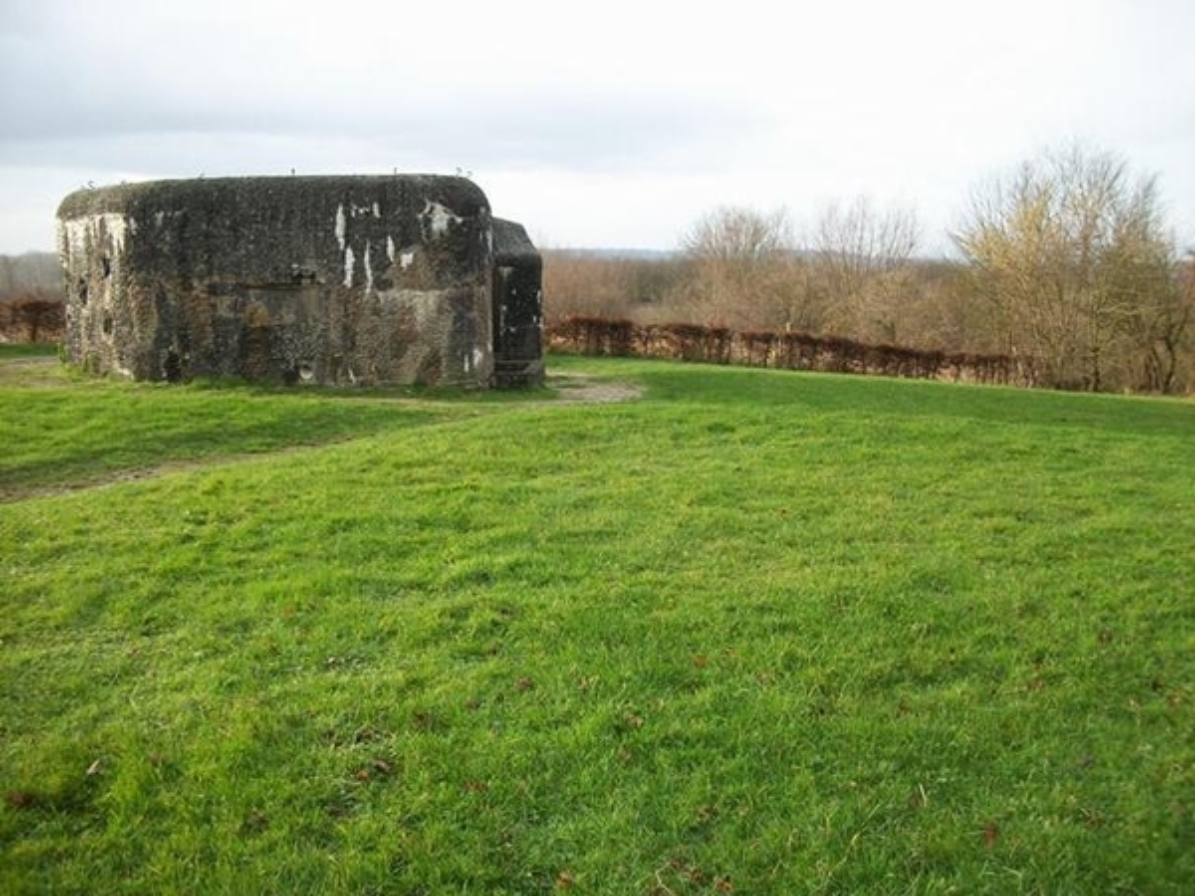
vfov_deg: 44.2
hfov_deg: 56.8
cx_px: 598
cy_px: 448
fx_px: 1105
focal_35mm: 32
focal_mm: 5.7
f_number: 2.9
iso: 80
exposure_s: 1/160
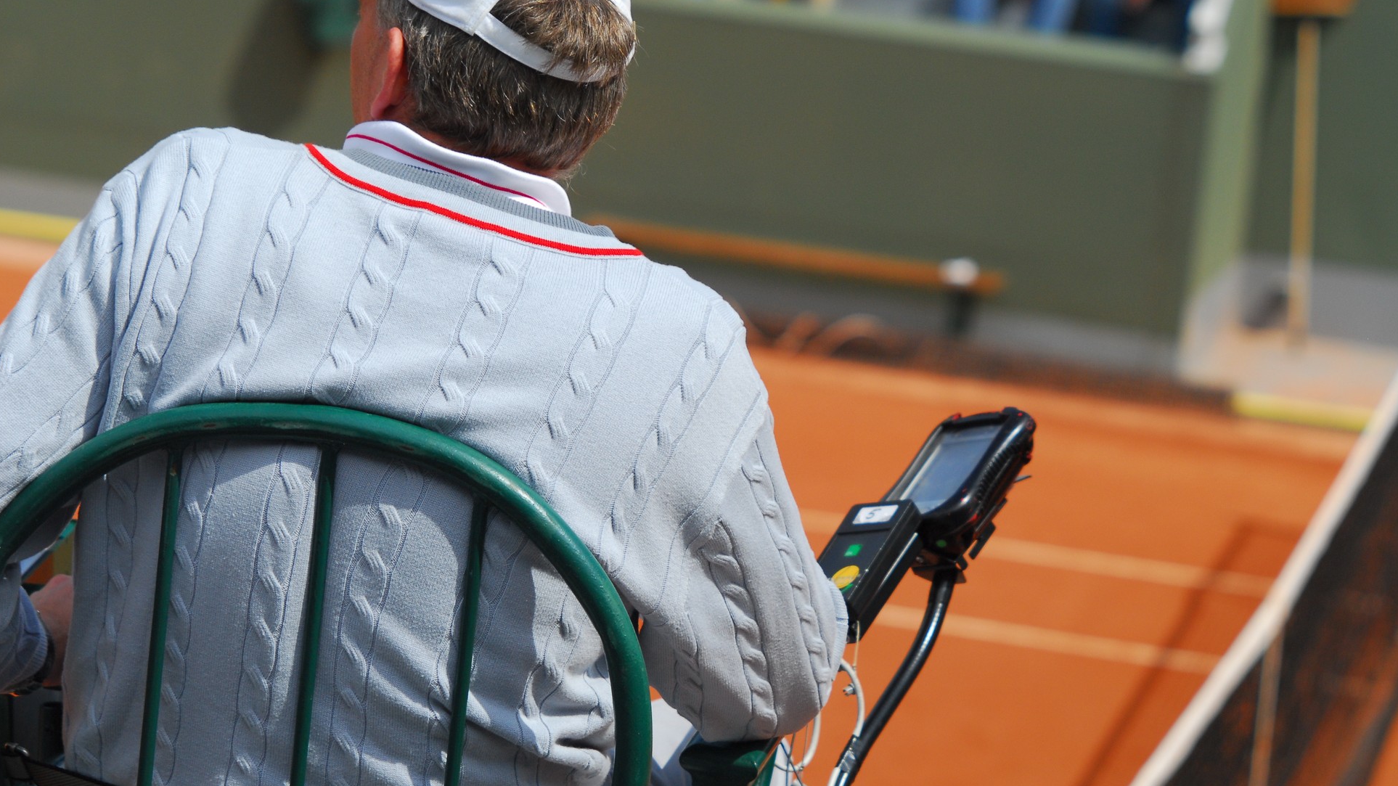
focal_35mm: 155
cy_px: 410
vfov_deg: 7.8
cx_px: 698
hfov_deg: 13.9
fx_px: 5745
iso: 320
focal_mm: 98
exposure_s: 1/2000
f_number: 5
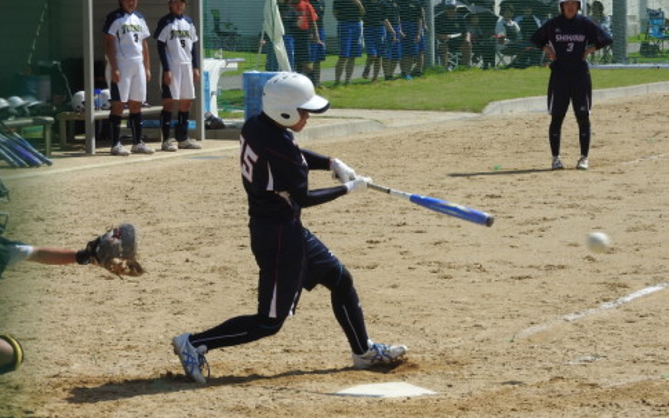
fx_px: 2990
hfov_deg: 12.8
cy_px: 284
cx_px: 406
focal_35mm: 164
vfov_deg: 8.0
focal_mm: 22.4
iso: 100
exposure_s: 1/800
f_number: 5
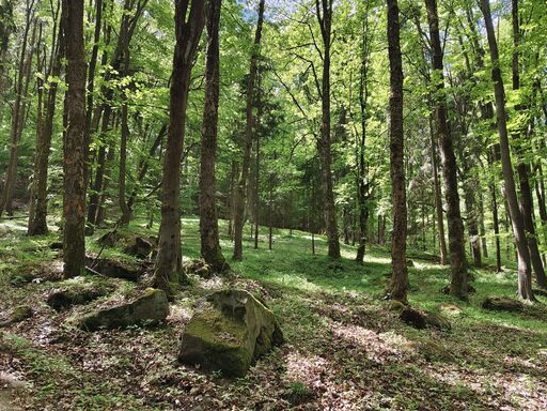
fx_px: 395
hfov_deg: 69.4
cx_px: 267
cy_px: 207
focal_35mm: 25
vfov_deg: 54.9
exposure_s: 1/100
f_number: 1.88
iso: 178
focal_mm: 5.56
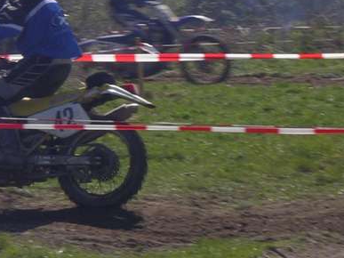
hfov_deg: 7.3
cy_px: 65
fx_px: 2672
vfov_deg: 5.5
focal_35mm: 269
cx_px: -33
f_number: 9.6
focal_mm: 16
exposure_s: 1/125
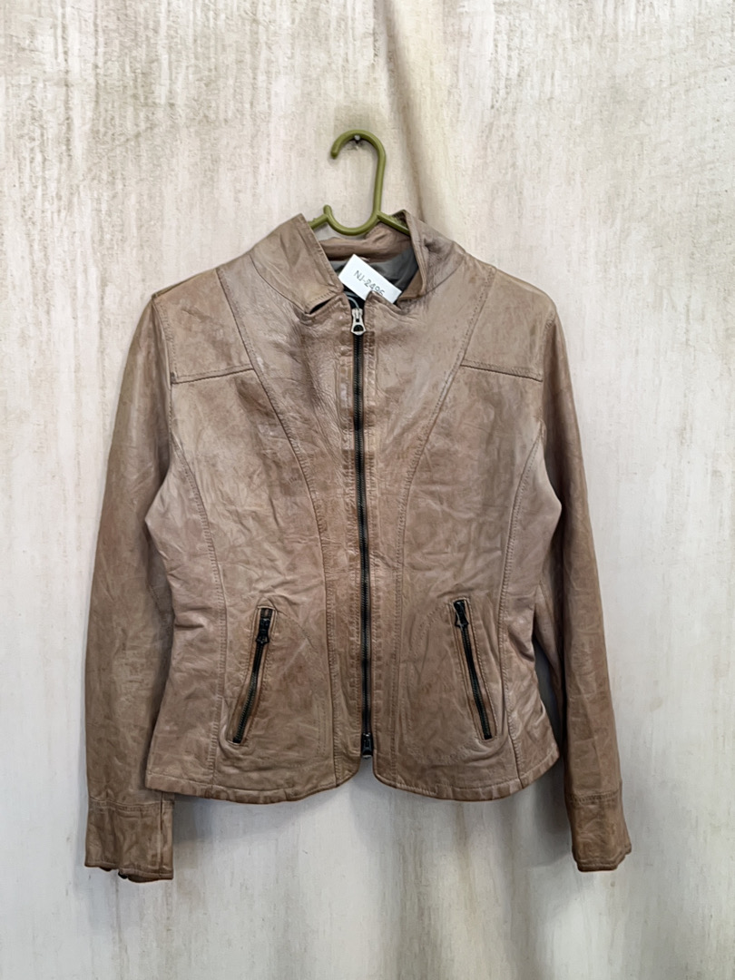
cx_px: 368
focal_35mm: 27
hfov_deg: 51.4
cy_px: 490
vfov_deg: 65.3
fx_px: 764
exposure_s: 1/61
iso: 32
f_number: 1.6
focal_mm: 5.1
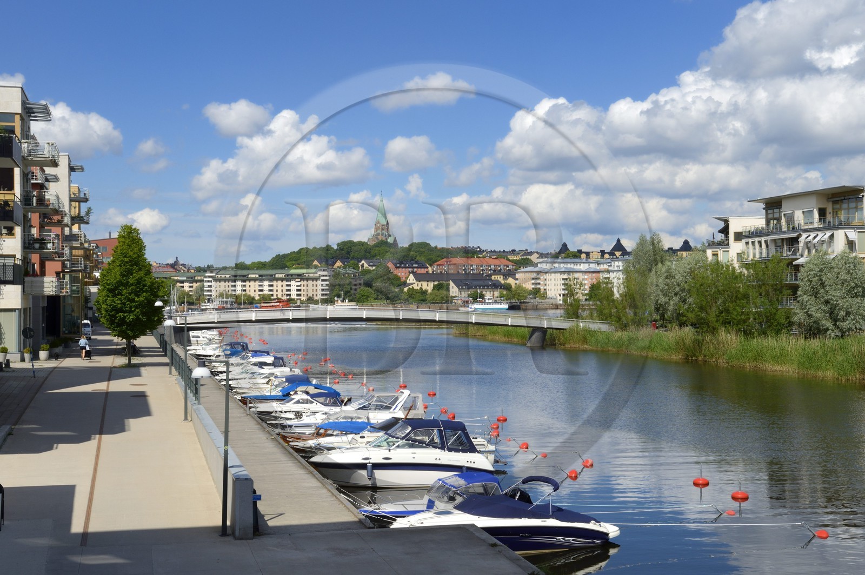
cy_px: 288
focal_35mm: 48
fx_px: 1152
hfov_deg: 41.1
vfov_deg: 28.0
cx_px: 432
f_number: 20
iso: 400
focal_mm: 48
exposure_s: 1/250
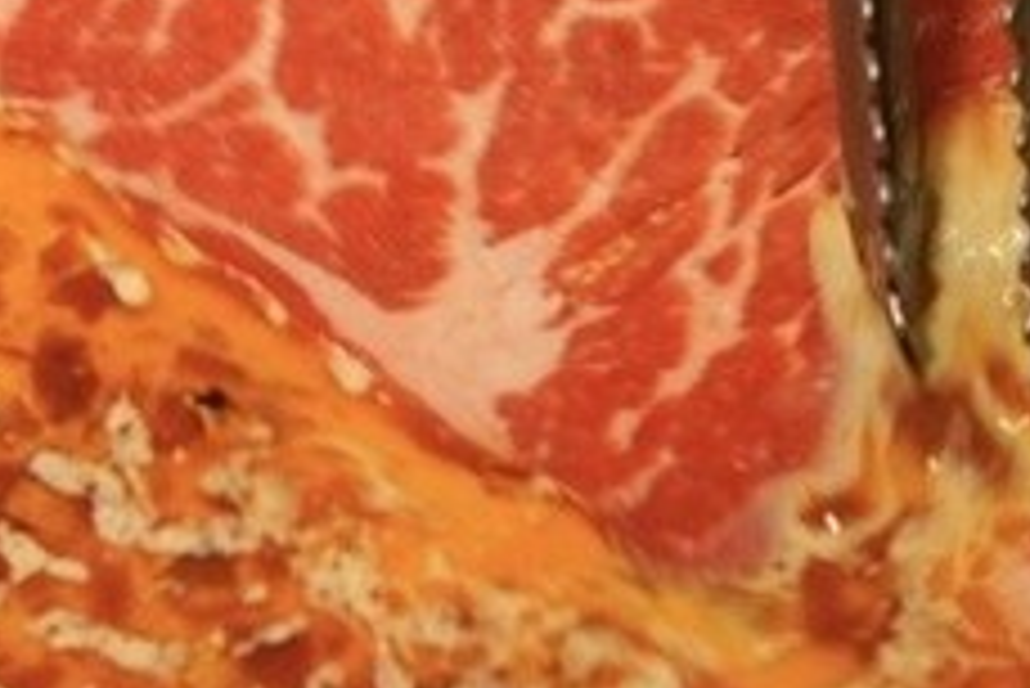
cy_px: -151
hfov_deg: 12.3
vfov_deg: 8.1
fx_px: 4781
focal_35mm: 167
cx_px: 445
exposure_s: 1/60
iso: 500
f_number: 4
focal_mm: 30
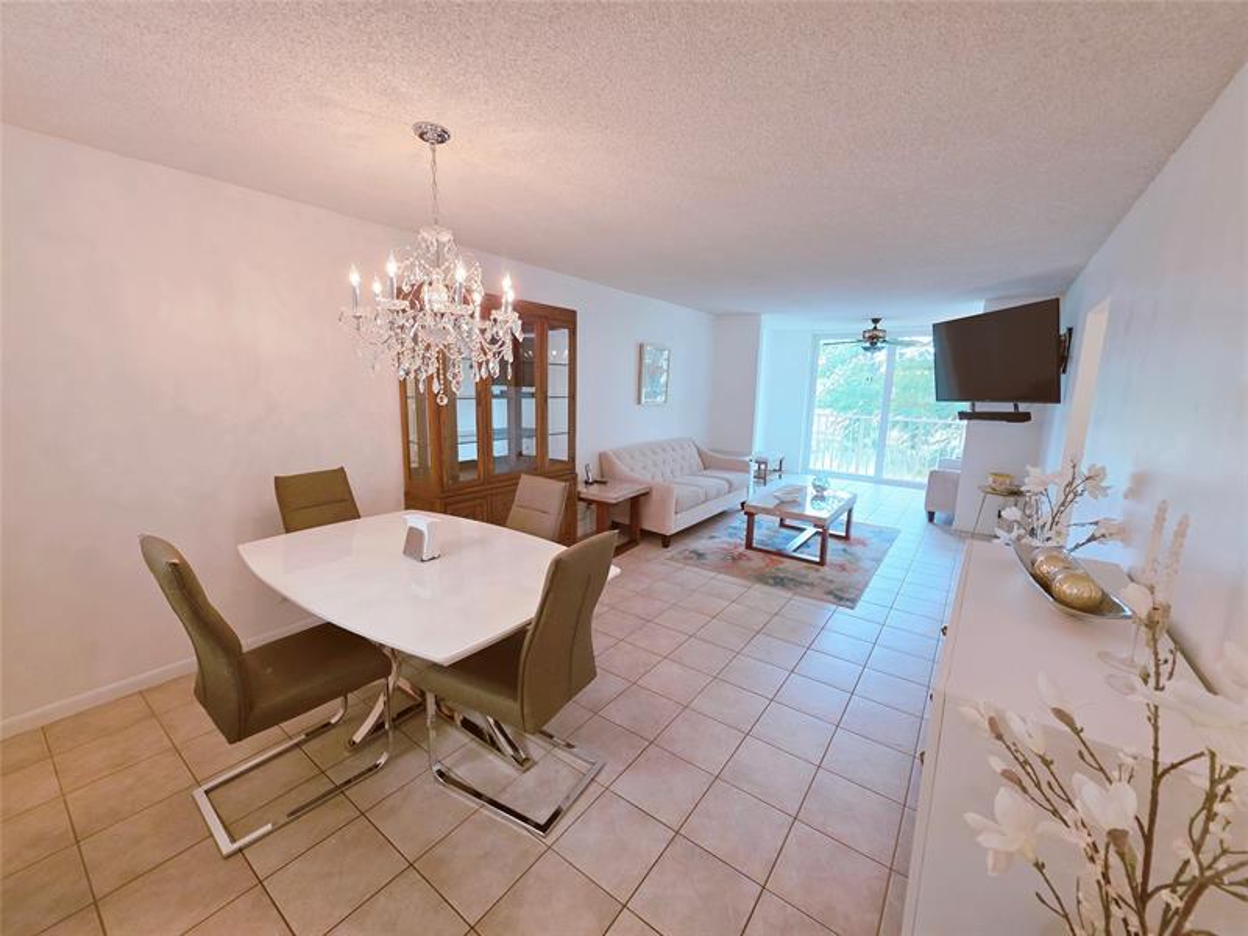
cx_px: 624
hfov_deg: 106.2
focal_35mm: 13
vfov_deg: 89.9
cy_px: 468
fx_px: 469
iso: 125
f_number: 1.9
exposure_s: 1/120
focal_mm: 2.2
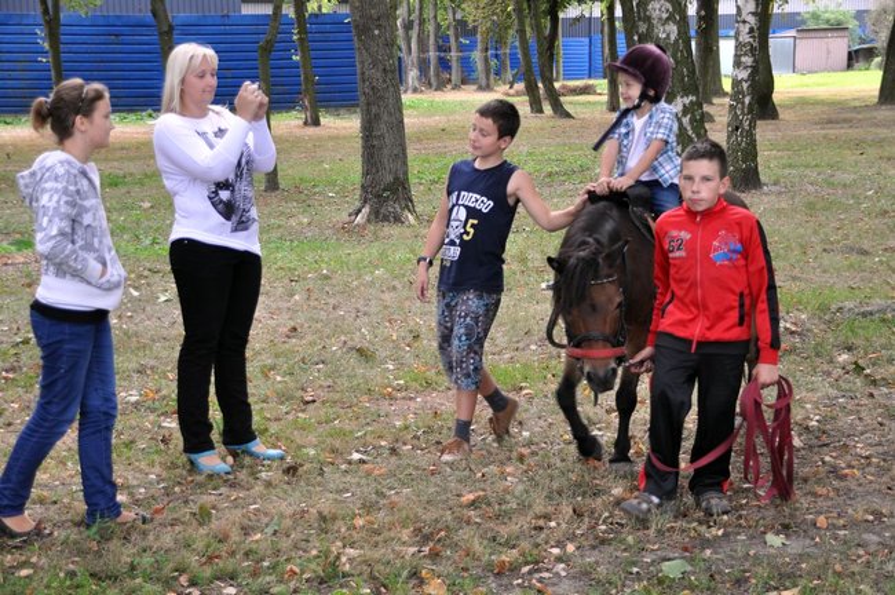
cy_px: 298
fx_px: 1639
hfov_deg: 30.5
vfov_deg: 20.6
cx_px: 448
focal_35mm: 66
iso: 400
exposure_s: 1/80
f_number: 4.5
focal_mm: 44
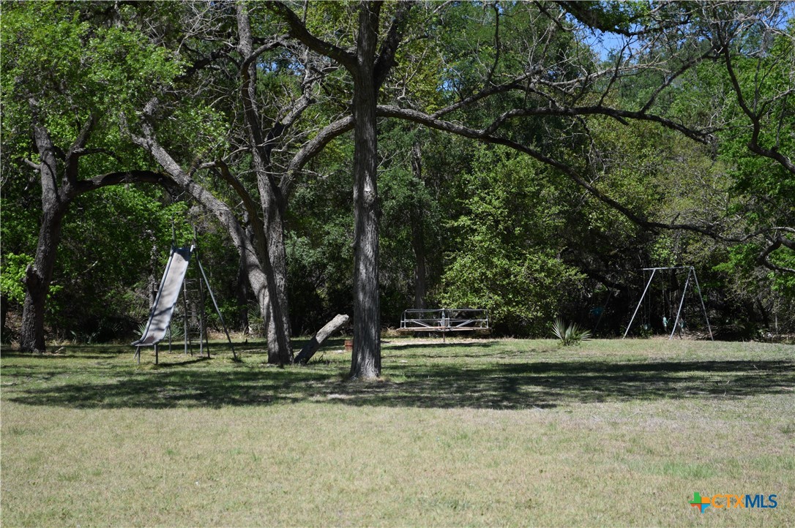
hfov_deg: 26.0
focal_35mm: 78
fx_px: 1721
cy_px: 264
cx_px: 398
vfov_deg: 17.5
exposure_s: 1/250
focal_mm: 52
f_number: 5.6
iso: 64
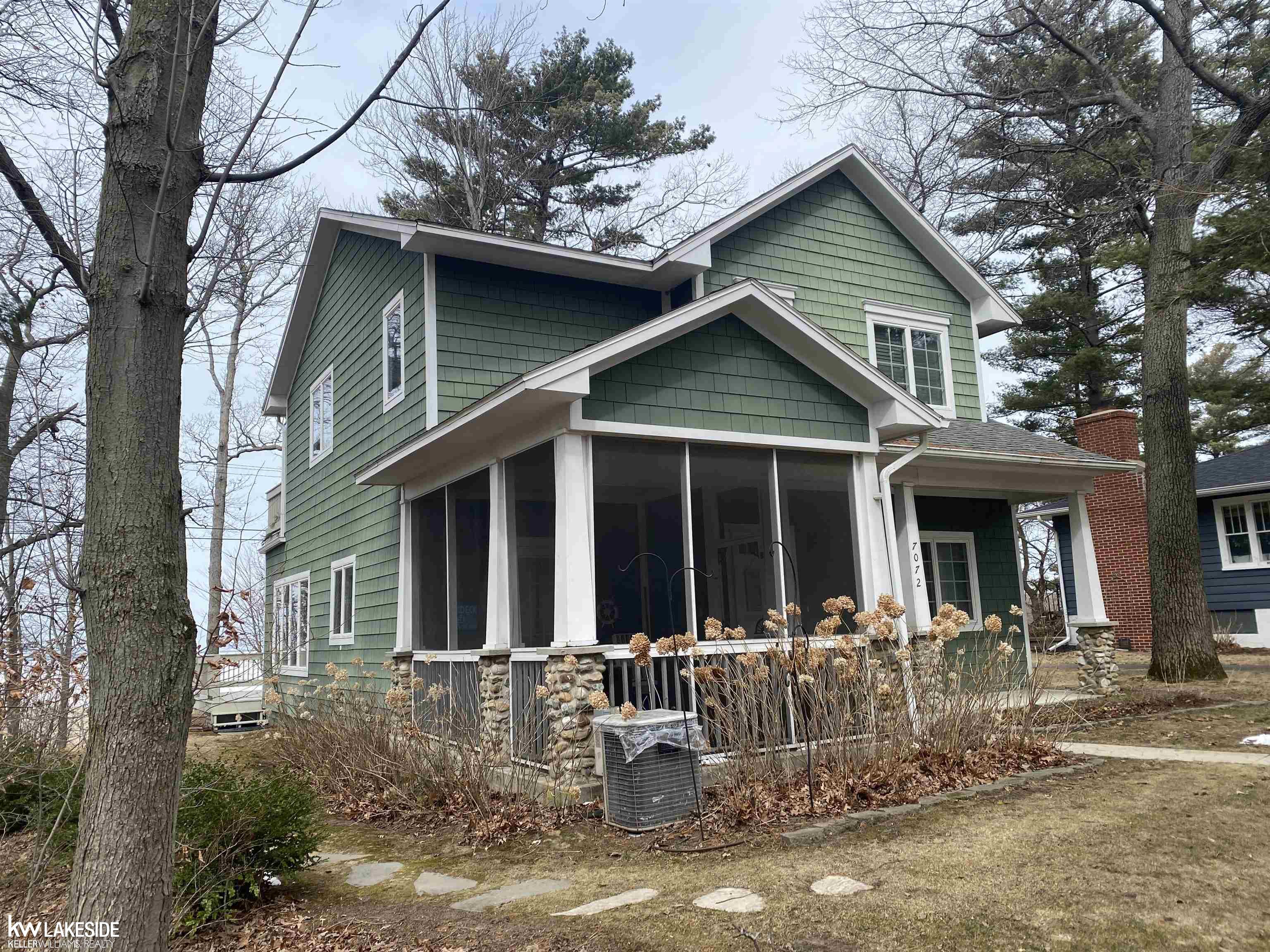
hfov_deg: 67.3
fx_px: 954
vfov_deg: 53.1
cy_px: 476
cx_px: 635
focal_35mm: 26
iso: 32
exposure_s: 1/1678
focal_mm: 4.25
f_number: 1.8
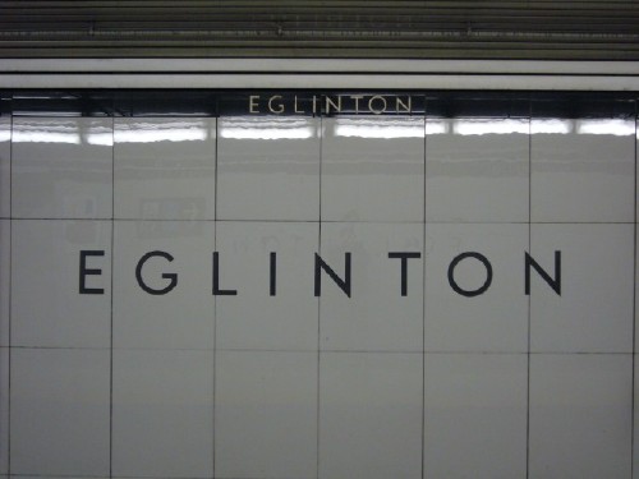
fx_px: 905
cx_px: 320
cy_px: 240
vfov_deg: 29.7
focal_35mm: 49
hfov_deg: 38.9
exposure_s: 1/8
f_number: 3.6
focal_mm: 8.1
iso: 200
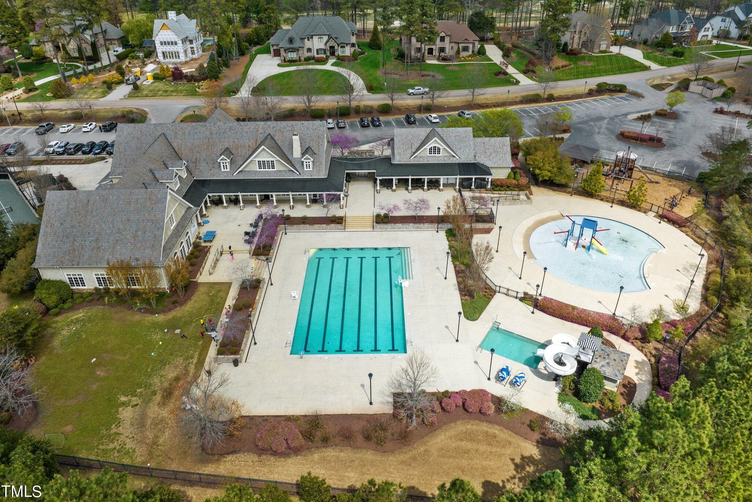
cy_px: 234
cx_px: 376
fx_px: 522
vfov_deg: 51.2
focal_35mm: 25
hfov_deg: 71.5
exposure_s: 1/120
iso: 100
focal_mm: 12.29
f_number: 5.6
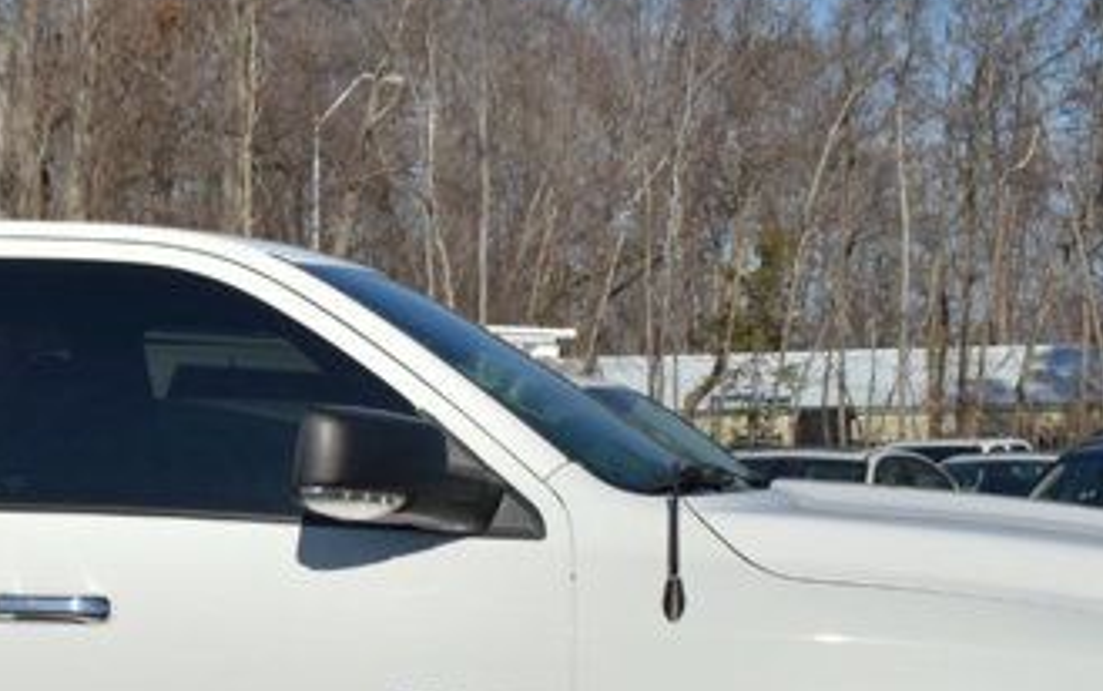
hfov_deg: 20.8
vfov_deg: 13.7
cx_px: -124
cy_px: 607
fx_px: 2857
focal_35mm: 95
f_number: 3.8
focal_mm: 20
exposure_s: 1/4000
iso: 110
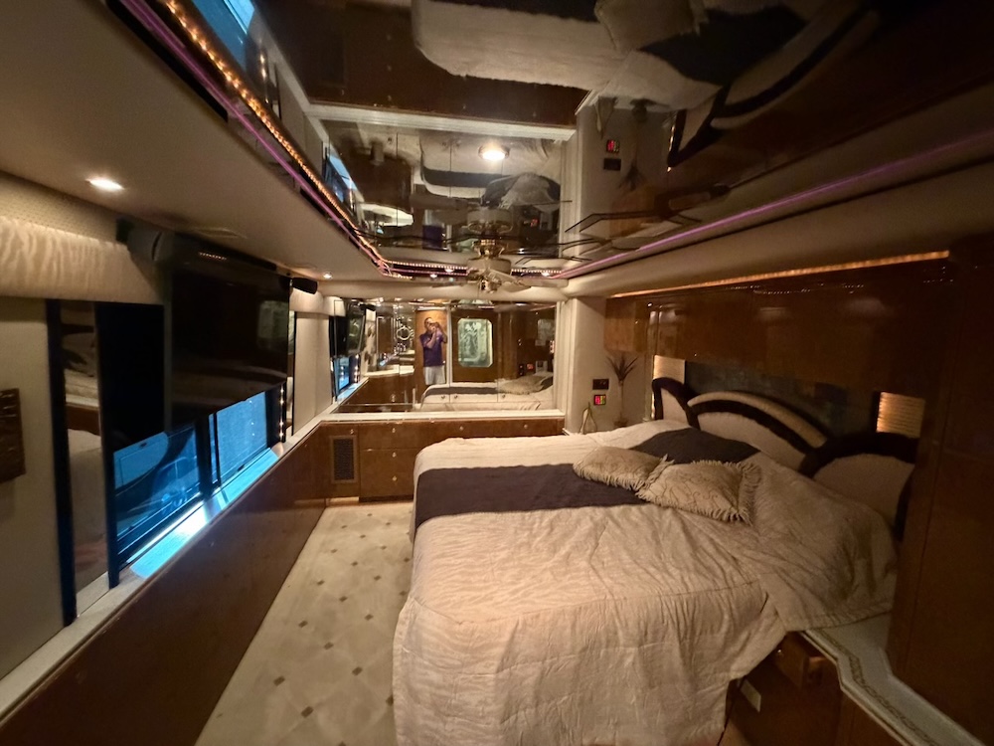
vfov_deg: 85.7
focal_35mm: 14
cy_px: 373
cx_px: 497
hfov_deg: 102.1
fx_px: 402
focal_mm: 2.22
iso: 1250
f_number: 2.2
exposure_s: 1/40
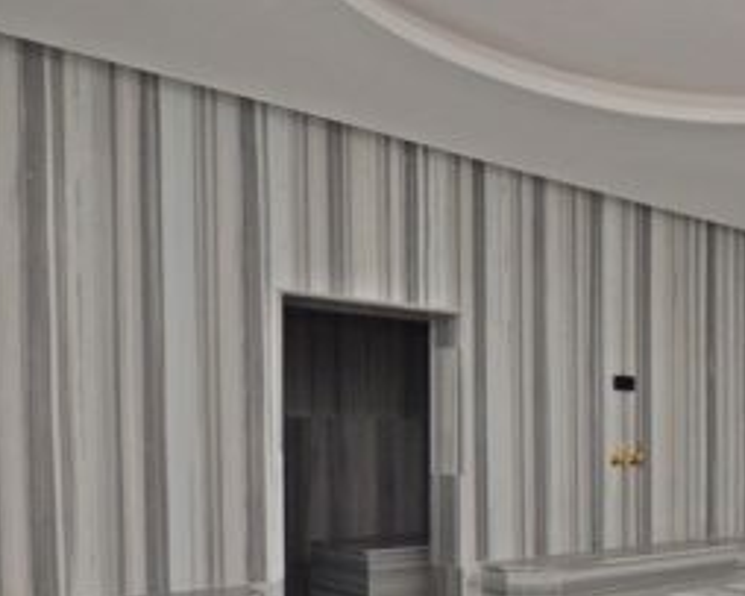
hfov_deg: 38.4
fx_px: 860
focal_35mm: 39
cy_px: 440
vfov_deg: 37.4
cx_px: 829
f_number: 4
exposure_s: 1/60
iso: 800
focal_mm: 10
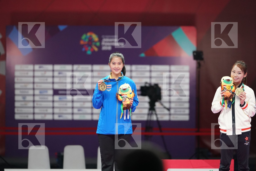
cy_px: 86
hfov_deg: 7.4
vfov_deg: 4.9
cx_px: 128
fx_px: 1991
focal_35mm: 280
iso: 5000
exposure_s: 1/500
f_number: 4
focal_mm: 280
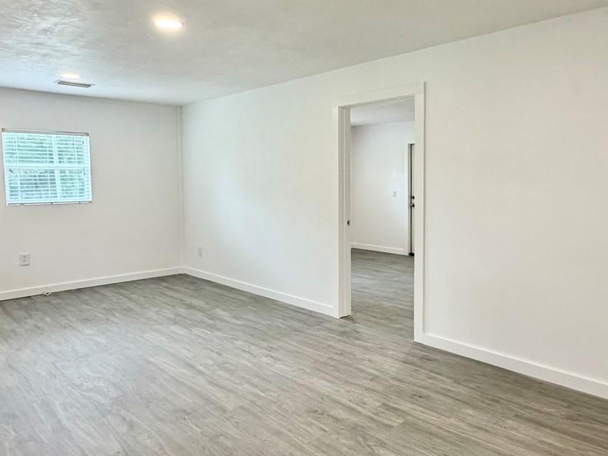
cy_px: 210
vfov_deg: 51.3
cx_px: 378
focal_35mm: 27
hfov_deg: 64.4
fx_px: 474
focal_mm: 2.22
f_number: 2.2
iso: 320
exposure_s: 1/121
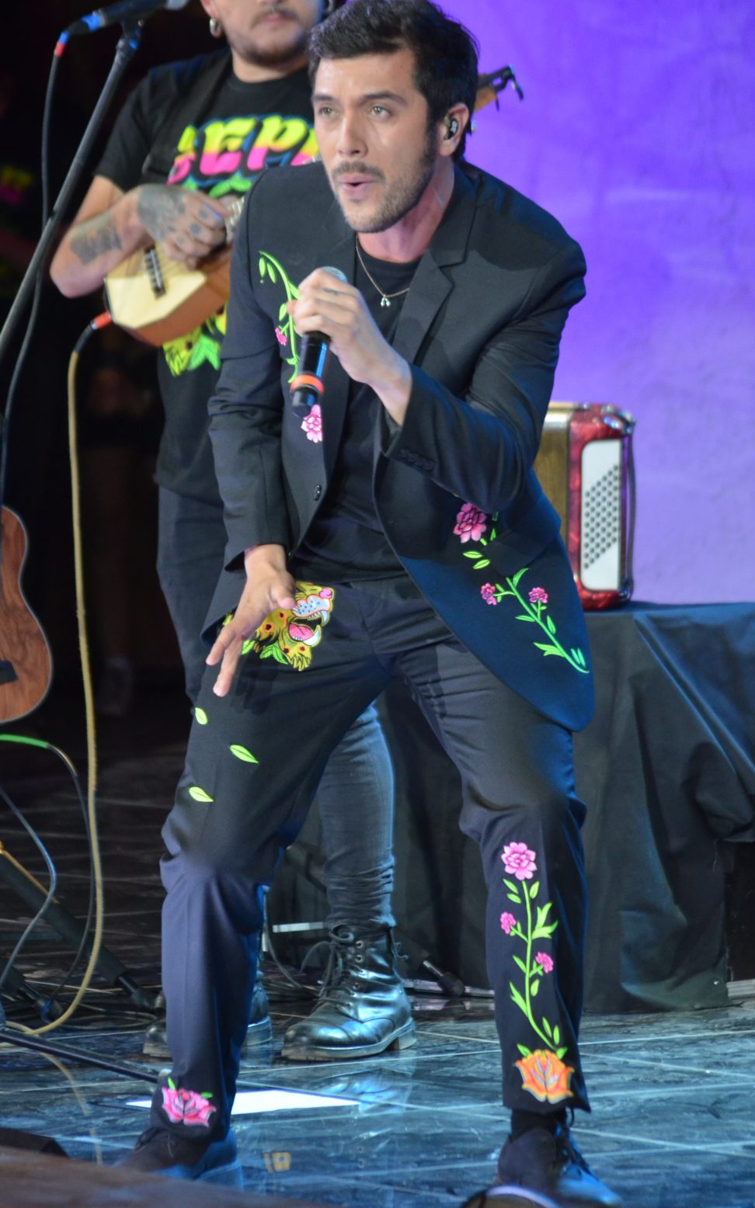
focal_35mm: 245
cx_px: 378
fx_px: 8069
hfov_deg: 5.4
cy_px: 606
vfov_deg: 8.6
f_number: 4.8
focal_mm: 122
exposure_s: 1/125
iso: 1000
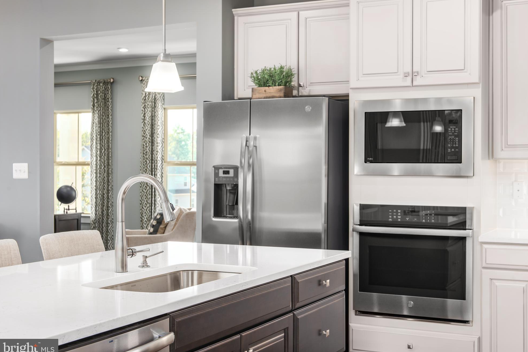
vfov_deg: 27.0
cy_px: 175
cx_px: 274
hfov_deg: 39.6
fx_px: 733
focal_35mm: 50
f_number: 8
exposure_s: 1/250
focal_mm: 48
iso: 200
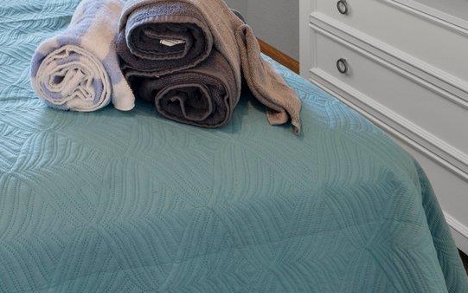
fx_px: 689
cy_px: -233
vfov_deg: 18.7
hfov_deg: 33.0
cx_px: -42
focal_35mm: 54
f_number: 8
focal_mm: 14
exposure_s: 1/2
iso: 100
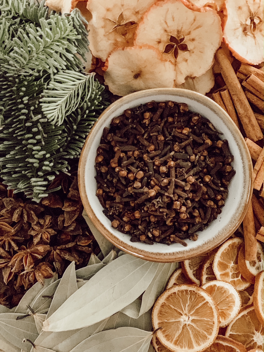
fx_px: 529
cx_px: 132
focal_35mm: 52
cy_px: 176
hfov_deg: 28.0
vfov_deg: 36.8
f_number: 2.4
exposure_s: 1/25
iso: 640
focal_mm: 6
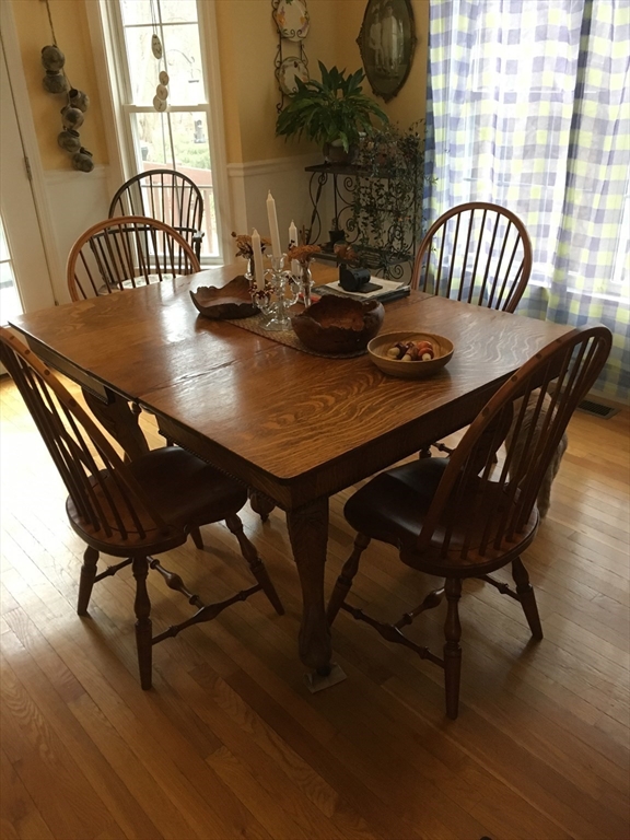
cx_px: 315
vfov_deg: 61.7
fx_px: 704
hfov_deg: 48.2
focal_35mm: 29
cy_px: 420
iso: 160
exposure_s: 1/30
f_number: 2.2
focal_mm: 4.15
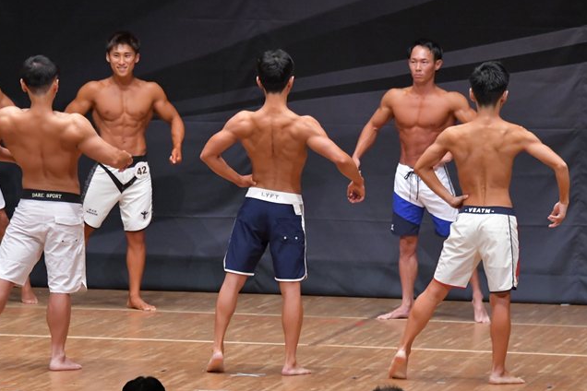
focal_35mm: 274
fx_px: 4467
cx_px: 255
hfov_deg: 7.5
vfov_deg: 5.0
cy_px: 219
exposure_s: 1/400
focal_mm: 150
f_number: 5.6
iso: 6400
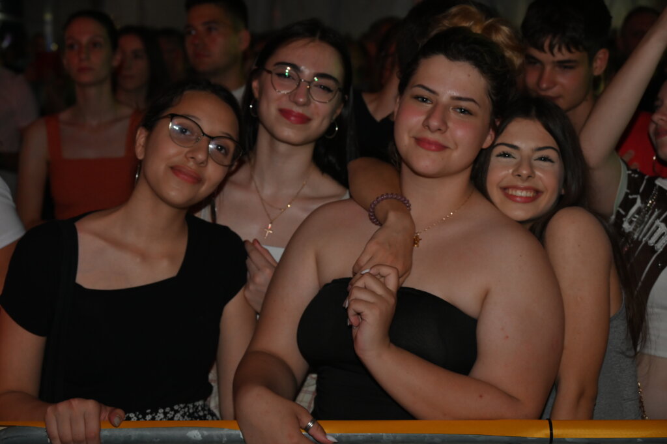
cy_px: 222
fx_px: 1111
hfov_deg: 33.4
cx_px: 334
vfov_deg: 22.6
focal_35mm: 60
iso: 2000
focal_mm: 60
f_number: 6
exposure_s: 1/60
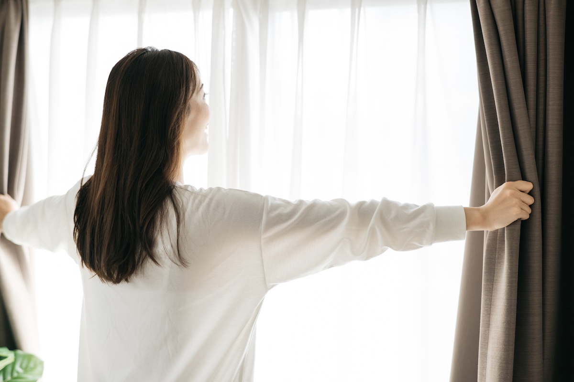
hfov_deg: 34.5
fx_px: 925
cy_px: 191
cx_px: 287
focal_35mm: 58
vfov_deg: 23.4
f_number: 2.2
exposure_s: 1/160
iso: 320
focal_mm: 58
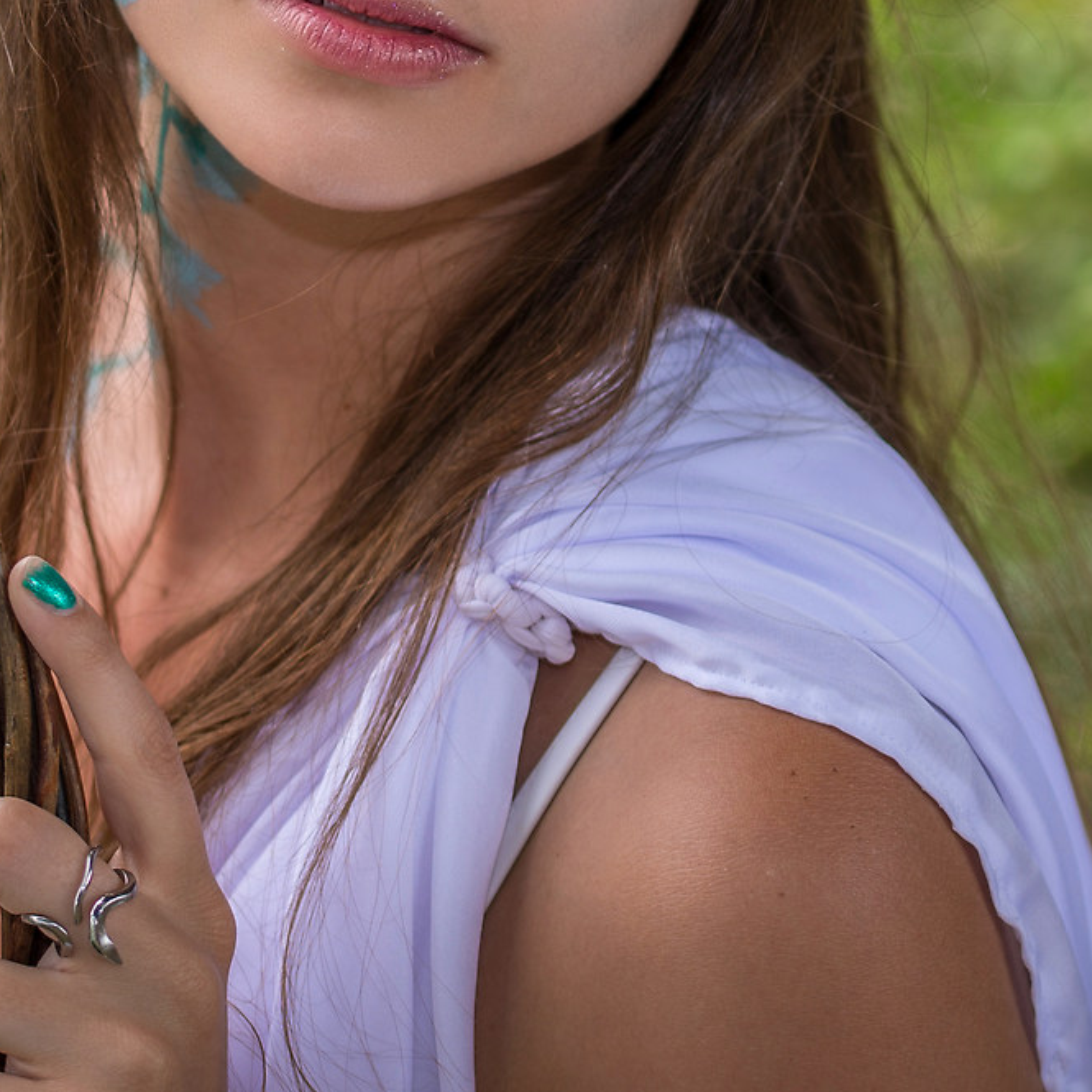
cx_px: 448
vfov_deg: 5.4
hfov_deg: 5.4
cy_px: -156
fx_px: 11492
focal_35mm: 322
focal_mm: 105
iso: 100
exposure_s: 1/200
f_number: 3
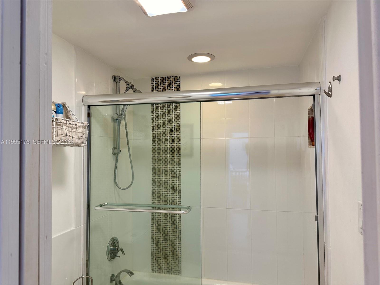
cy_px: 142
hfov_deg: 71.6
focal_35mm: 24
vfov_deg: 56.8
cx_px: 190
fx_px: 263
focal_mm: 6.86
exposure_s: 1/60
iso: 125
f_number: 1.78
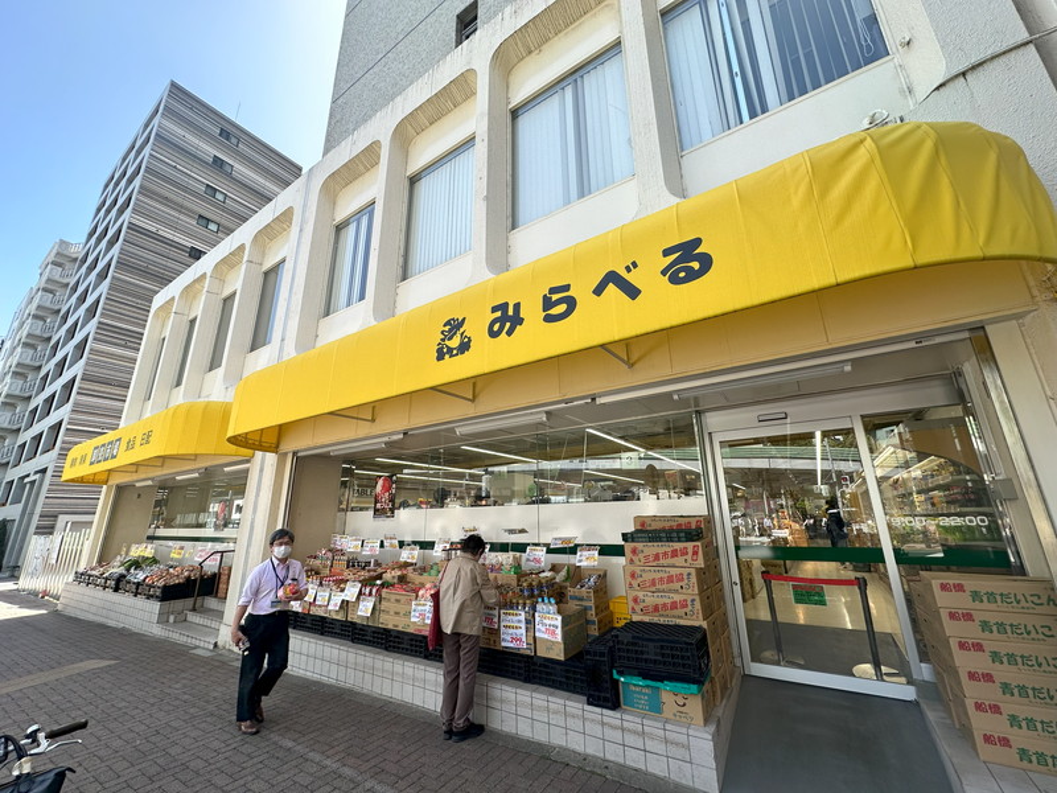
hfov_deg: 102.1
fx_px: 427
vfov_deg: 85.7
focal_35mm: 14
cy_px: 396
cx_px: 528
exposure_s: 1/381
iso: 40
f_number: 2.2
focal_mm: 2.22
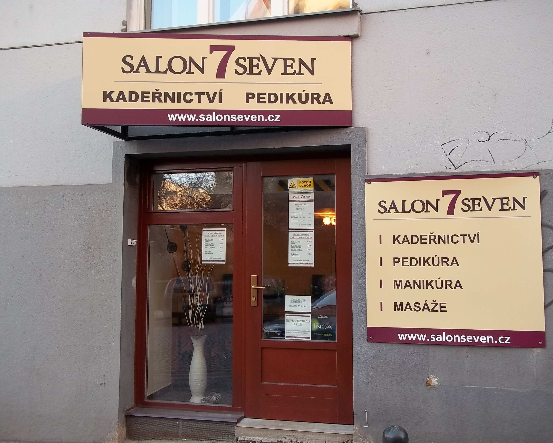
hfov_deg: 52.8
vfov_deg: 43.4
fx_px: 556
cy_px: 221
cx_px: 278
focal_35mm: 34
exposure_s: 1/80
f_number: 2.9
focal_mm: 5.7
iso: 80
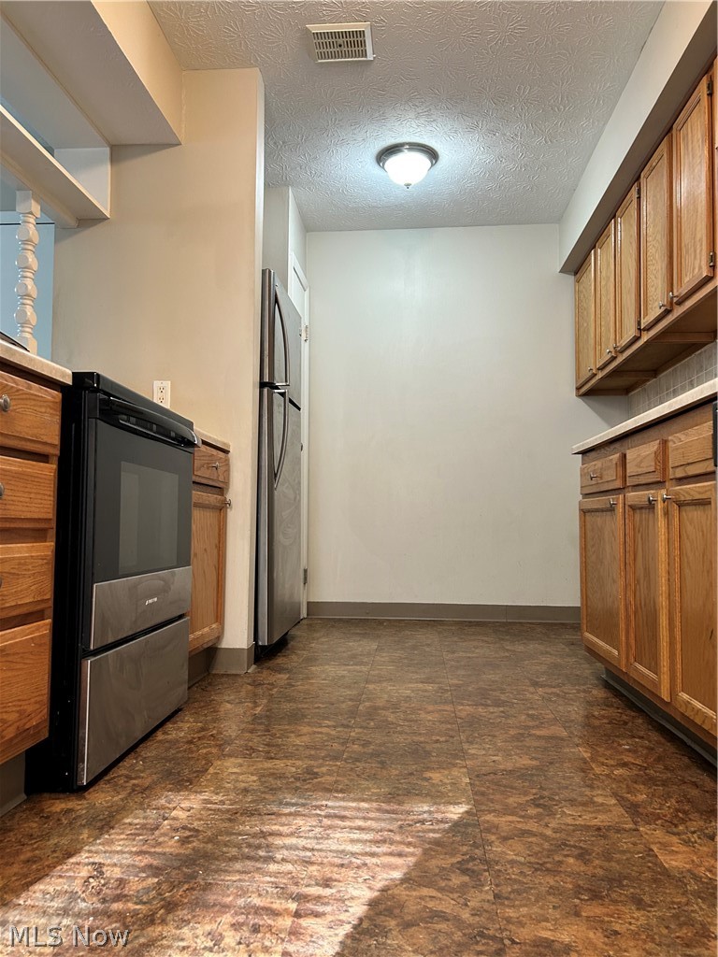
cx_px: 359
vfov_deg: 67.3
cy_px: 478
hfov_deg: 53.1
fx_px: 719
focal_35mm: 26
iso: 125
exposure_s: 1/60
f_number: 1.5
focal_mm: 5.7
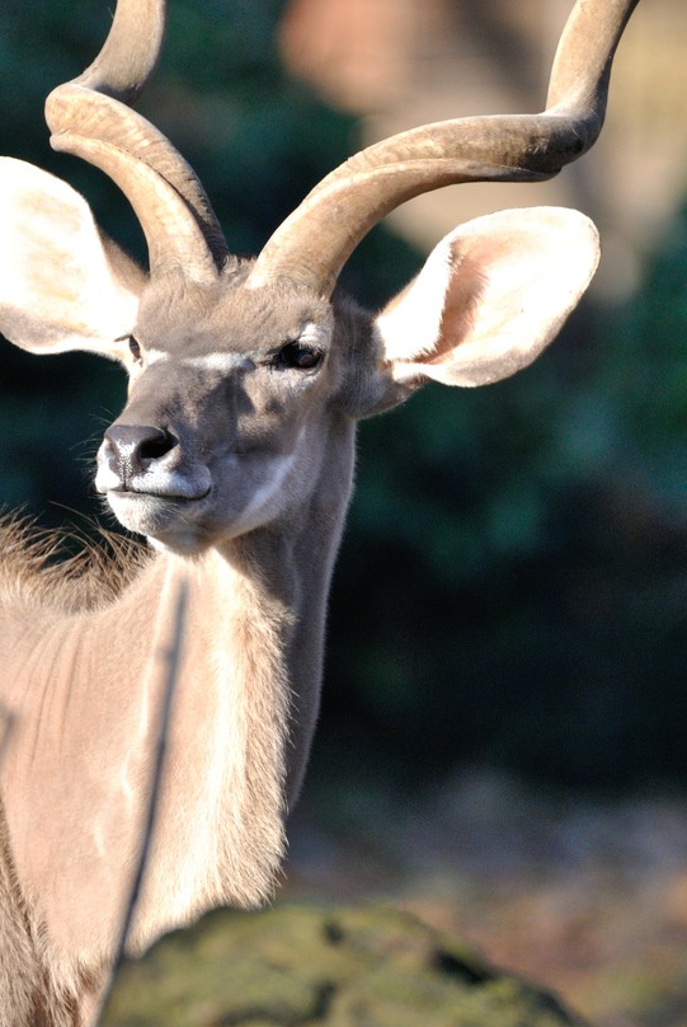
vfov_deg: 2.0
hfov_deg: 1.3
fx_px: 29822
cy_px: 439
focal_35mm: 1045
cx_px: 331
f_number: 6.3
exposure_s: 1/500
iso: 560
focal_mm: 550
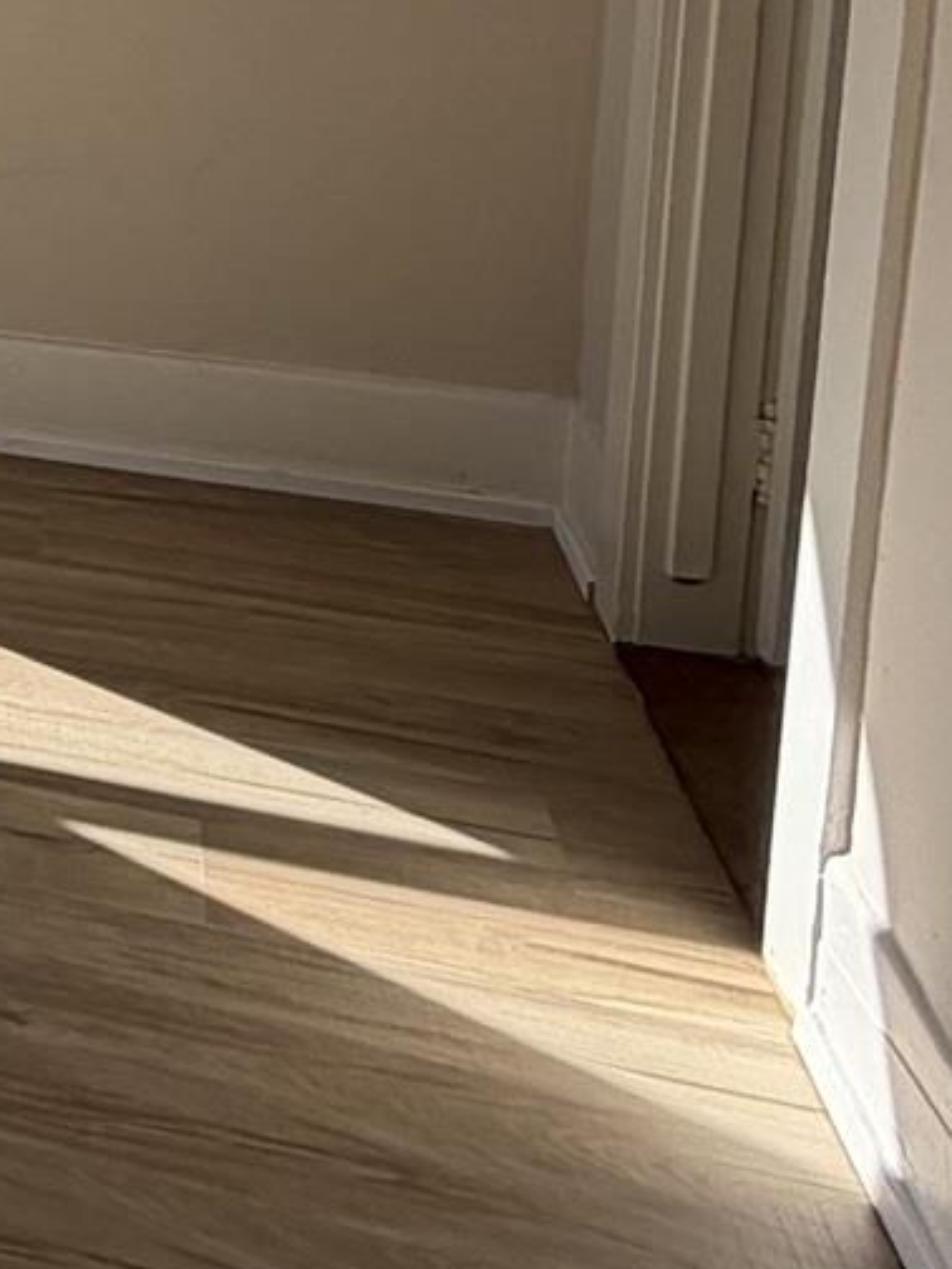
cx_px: -1040
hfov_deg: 16.4
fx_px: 2347
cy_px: -63
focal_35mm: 64
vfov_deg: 28.0
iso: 40
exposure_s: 1/502
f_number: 2.2
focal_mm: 2.22
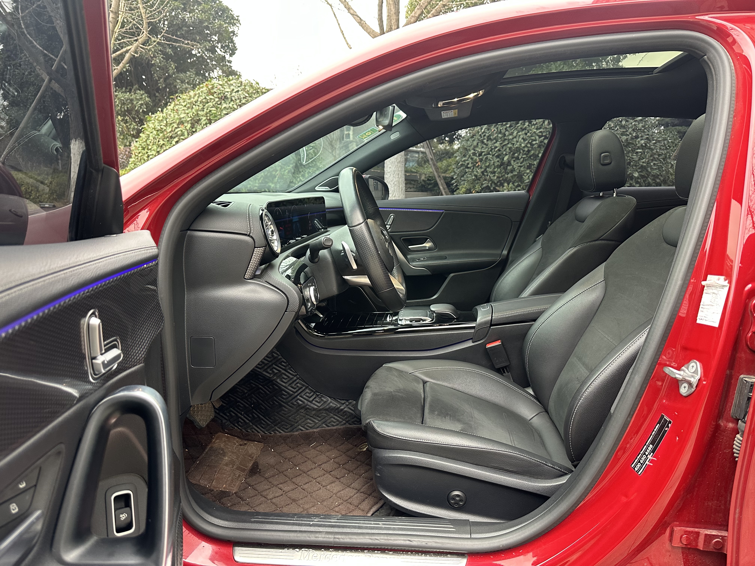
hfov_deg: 71.6
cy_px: 283
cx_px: 378
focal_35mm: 24
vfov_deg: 56.8
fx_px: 523
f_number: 1.78
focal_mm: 6.86
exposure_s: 1/60
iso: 250
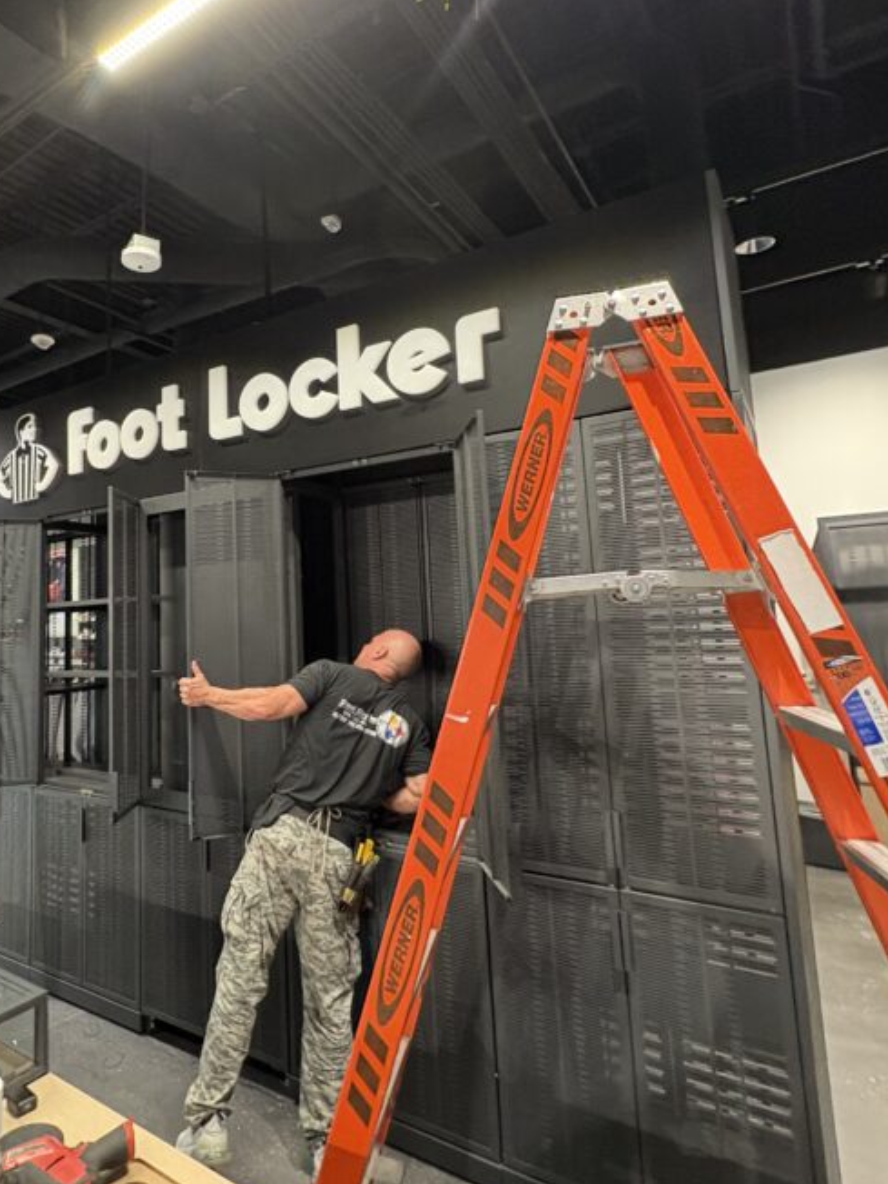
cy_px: 534
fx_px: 752
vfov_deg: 76.2
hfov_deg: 59.0
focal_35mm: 22
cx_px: 265
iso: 320
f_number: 2.2
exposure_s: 1/60
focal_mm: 2.22
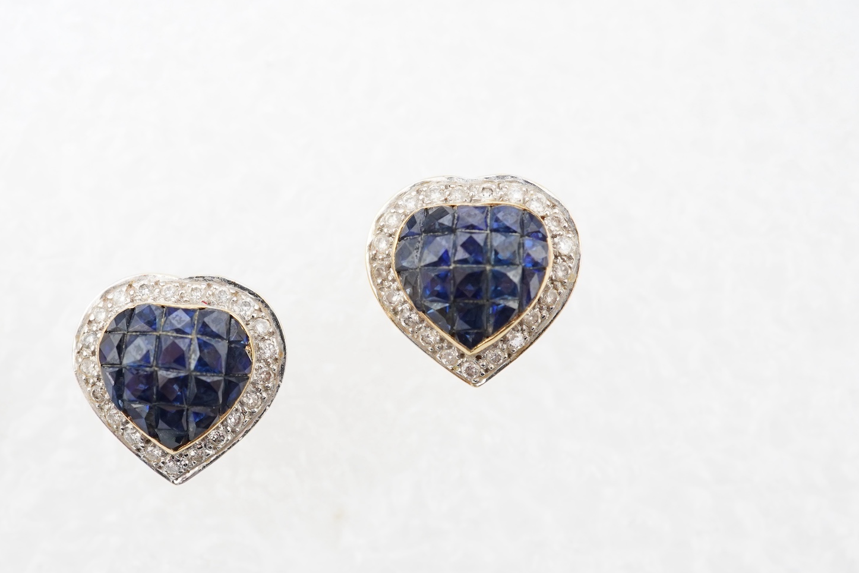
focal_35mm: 56
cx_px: 329
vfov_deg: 24.2
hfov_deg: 35.5
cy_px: 307
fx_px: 1336
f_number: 14
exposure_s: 1/125
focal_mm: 30
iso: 1000
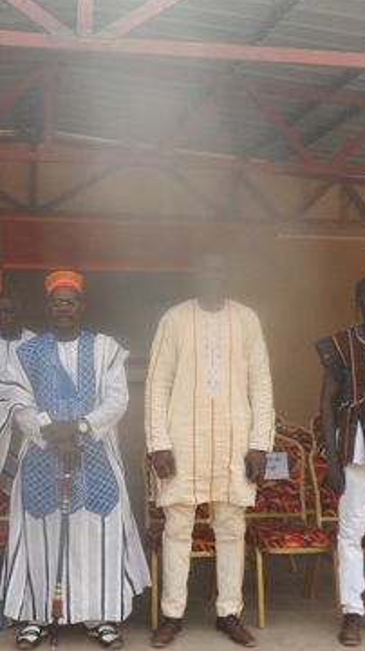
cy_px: 330
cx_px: 119
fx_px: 914
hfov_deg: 22.5
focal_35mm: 53
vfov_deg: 39.2
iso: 80
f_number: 3.5
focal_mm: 6.5
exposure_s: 1/180
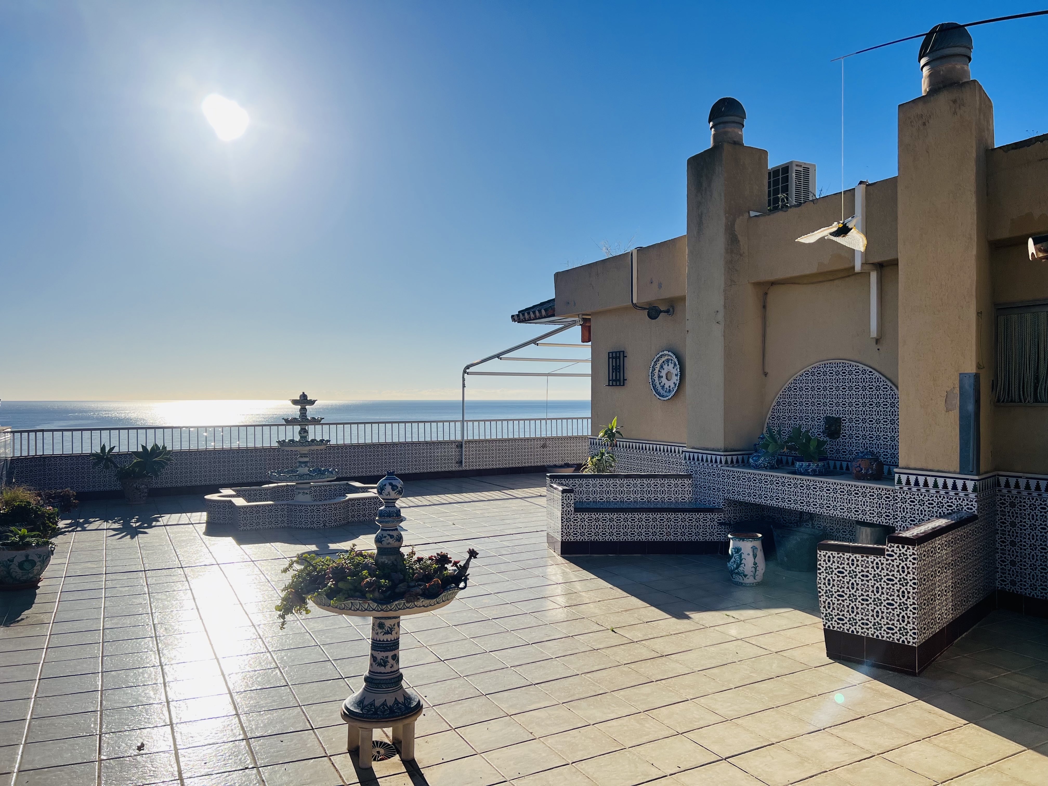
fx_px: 787
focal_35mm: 26
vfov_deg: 53.1
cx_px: 524
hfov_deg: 67.3
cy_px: 393
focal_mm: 5.7
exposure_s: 1/10309
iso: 50
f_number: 1.5
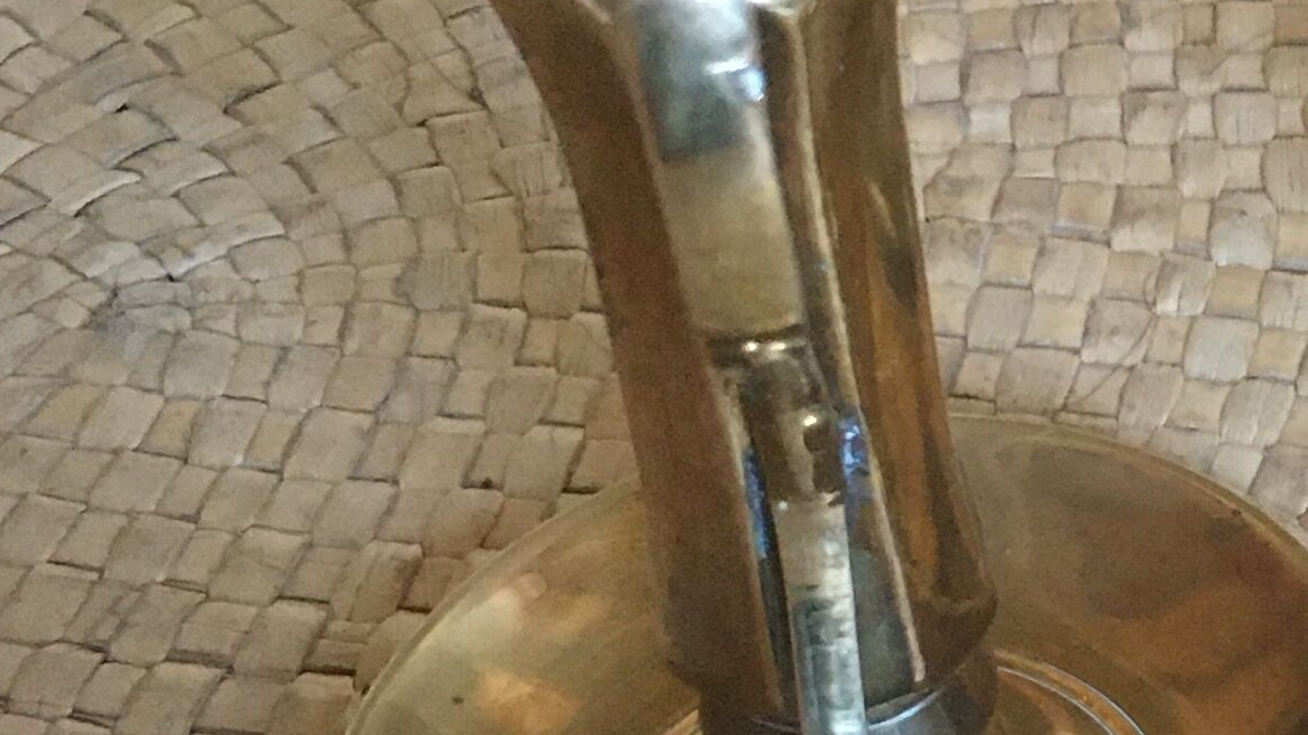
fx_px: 3780
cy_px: 775
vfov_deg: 11.0
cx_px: 1569
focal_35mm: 109
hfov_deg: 18.6
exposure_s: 1/25
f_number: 2.2
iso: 200
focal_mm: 4.15
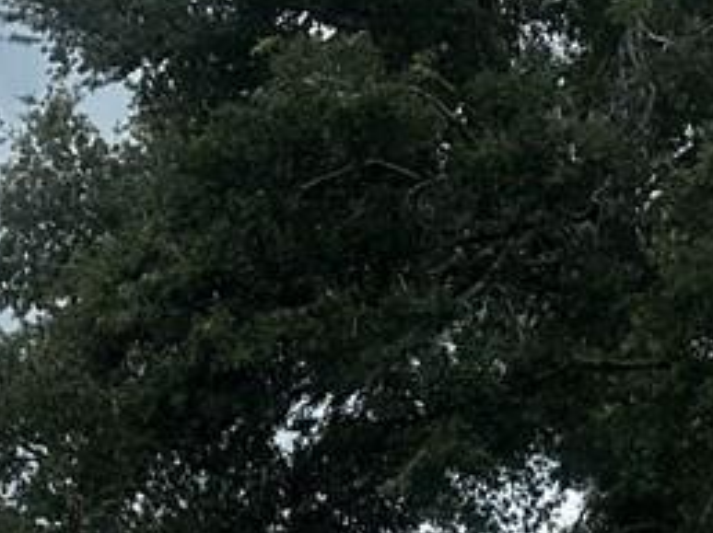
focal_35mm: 149
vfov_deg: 9.7
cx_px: -652
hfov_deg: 12.0
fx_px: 3066
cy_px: 782
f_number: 1.78
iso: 80
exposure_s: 1/3058
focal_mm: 6.86
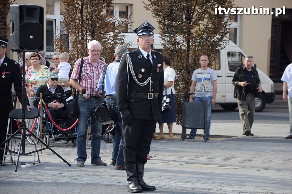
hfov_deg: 13.1
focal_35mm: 158
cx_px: 146
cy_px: 97
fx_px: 1276
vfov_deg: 8.7
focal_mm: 105
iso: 400
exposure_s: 1/400
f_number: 5.6
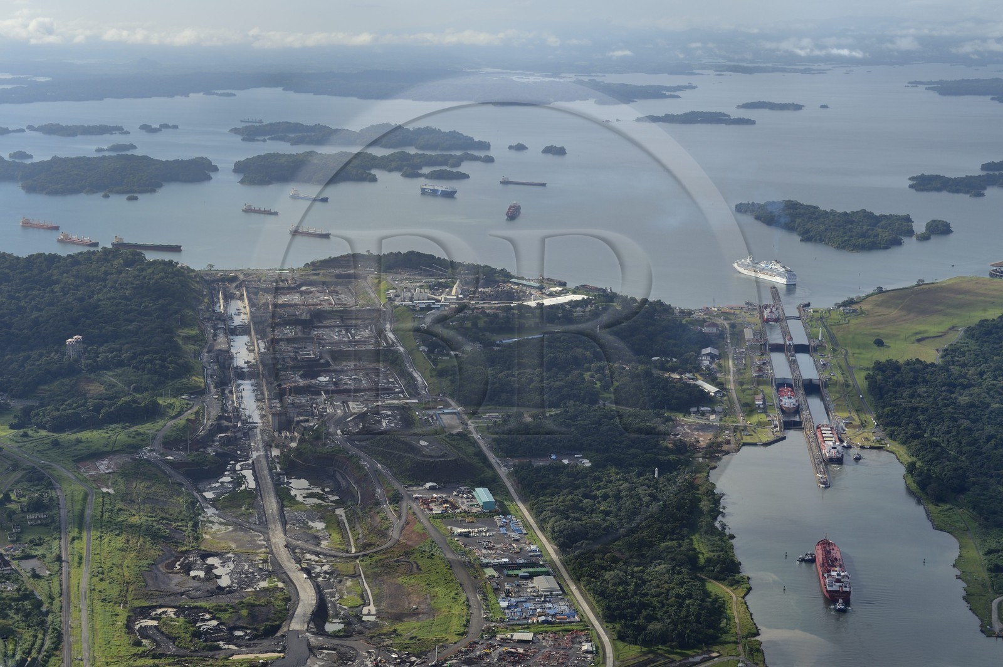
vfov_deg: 21.9
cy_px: 334
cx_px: 502
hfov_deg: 32.4
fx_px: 1726
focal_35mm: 62
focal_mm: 62
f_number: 10
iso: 200
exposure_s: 1/500
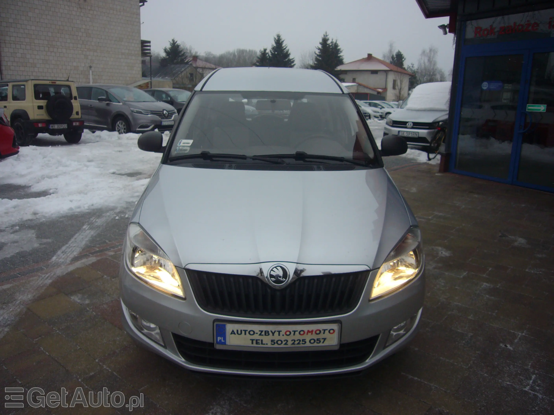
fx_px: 448
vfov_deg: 49.7
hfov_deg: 63.4
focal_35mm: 28
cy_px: 208
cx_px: 277
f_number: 2.8
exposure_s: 1/250
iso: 80
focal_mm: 4.6
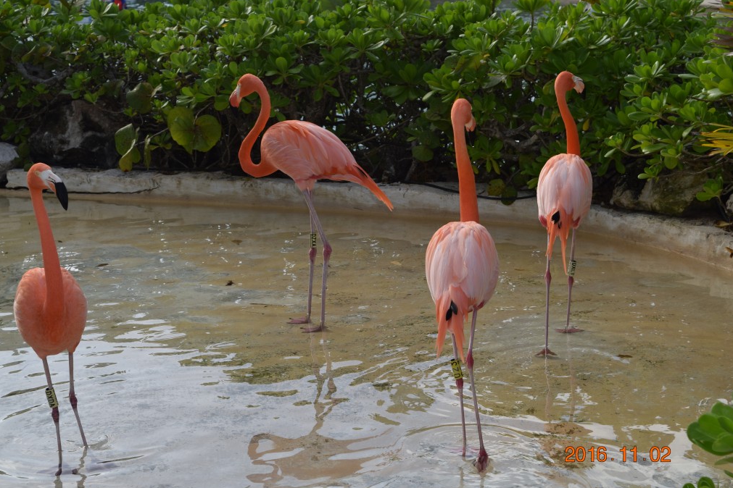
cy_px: 245
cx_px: 370
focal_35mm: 84
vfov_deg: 16.4
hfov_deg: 24.3
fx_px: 1700
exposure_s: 1/200
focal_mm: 55
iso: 100
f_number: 9
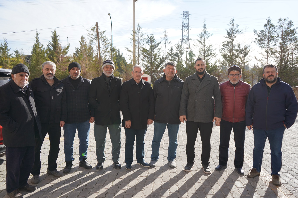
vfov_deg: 46.4
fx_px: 232
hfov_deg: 65.5
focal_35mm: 28
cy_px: 99
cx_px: 149
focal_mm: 28
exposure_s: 1/500
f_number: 4.5
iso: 100
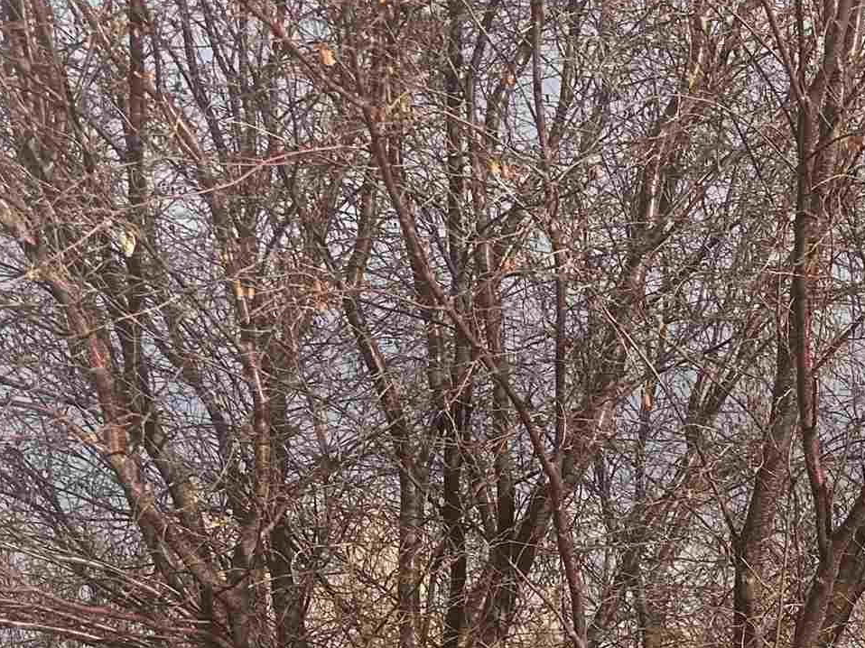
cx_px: 1325
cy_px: 801
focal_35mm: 77
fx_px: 1924
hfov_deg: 21.1
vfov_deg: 18.1
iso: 80
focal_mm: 6.86
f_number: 1.78
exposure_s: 1/3058
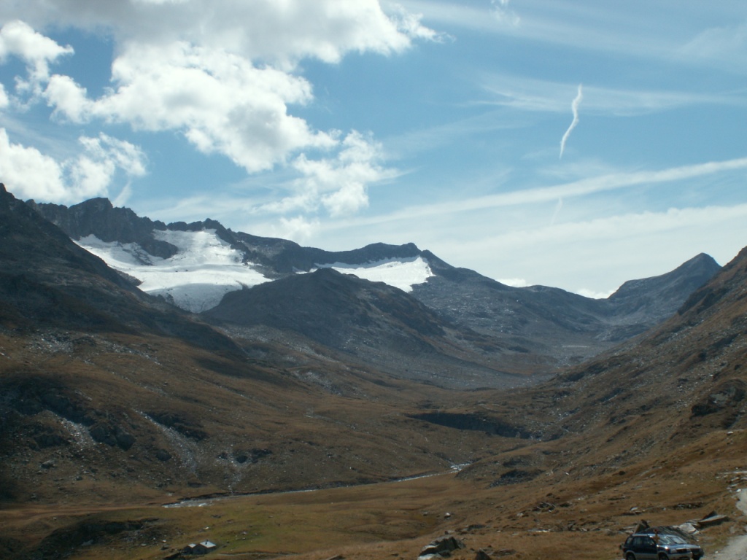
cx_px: 374
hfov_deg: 29.8
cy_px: 280
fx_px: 1403
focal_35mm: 65
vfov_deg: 22.6
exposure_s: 1/320
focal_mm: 10.79
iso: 50
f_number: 8
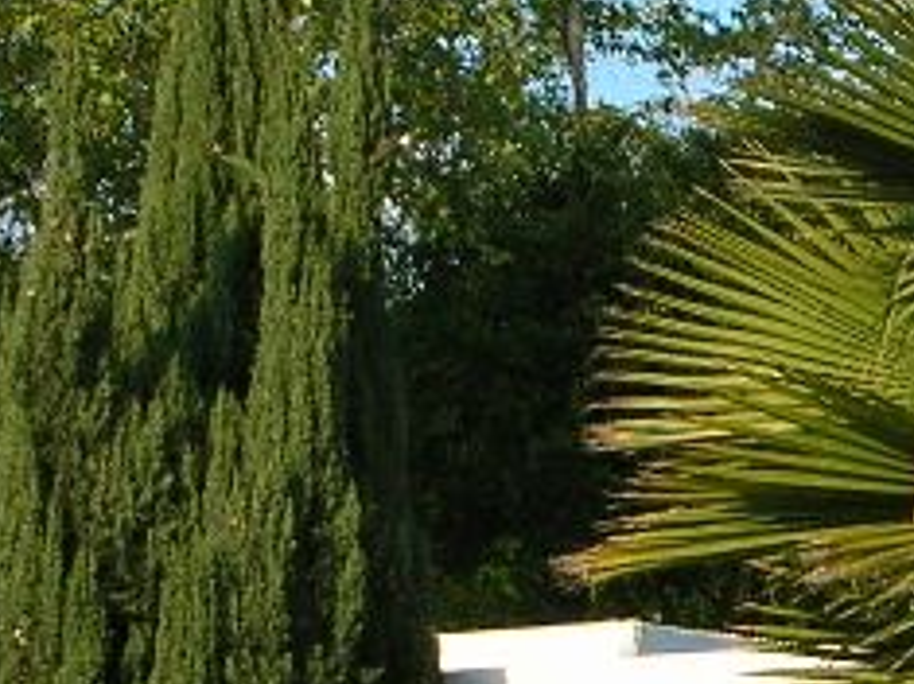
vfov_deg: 6.7
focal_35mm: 219
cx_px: 867
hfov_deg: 9.0
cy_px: 746
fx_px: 5780
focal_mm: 7.5
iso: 50
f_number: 3.1
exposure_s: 1/479
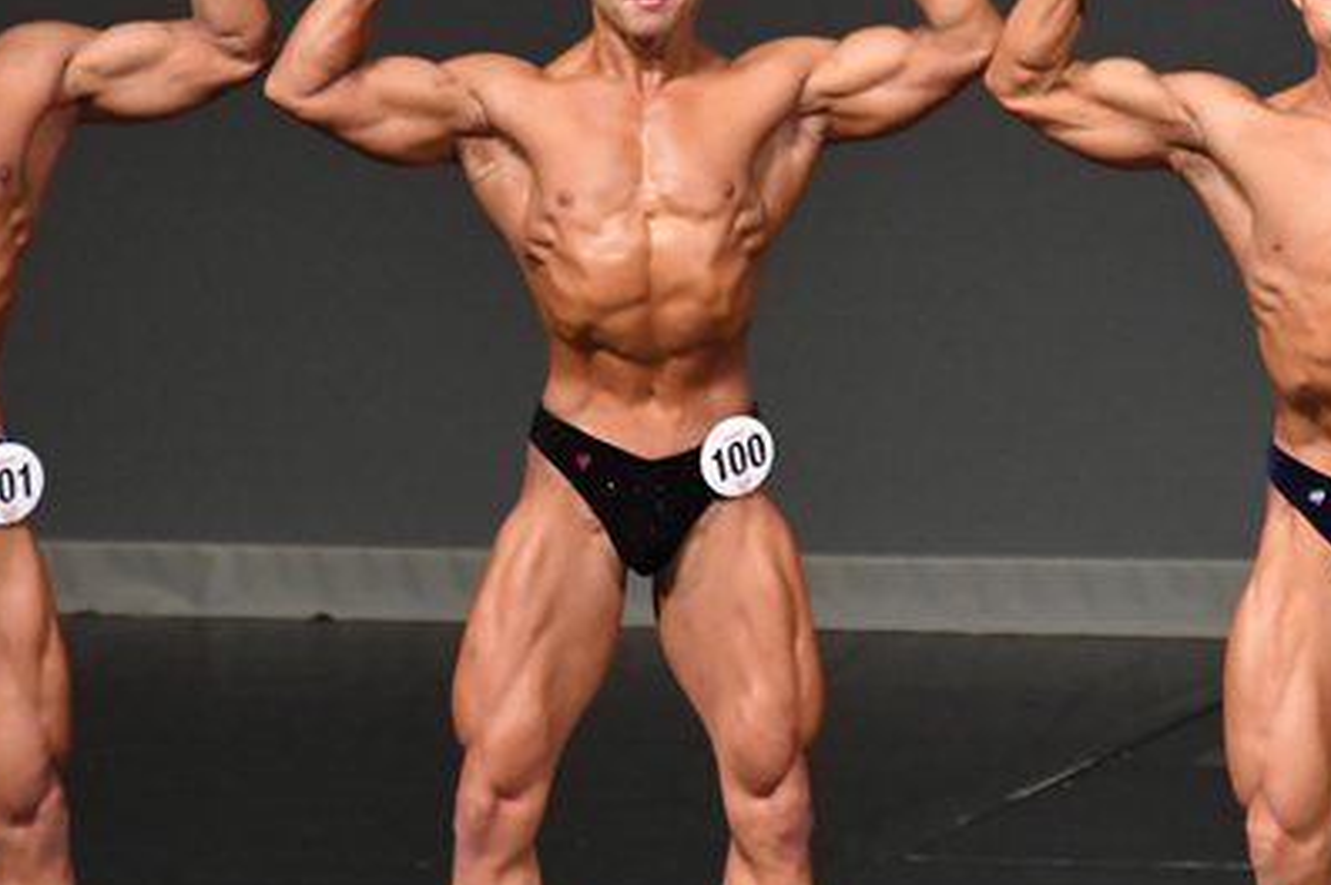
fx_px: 24898
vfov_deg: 2.0
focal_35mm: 674
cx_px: 1091
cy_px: 510
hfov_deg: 3.1
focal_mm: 230
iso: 5000
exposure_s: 1/400
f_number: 5.6
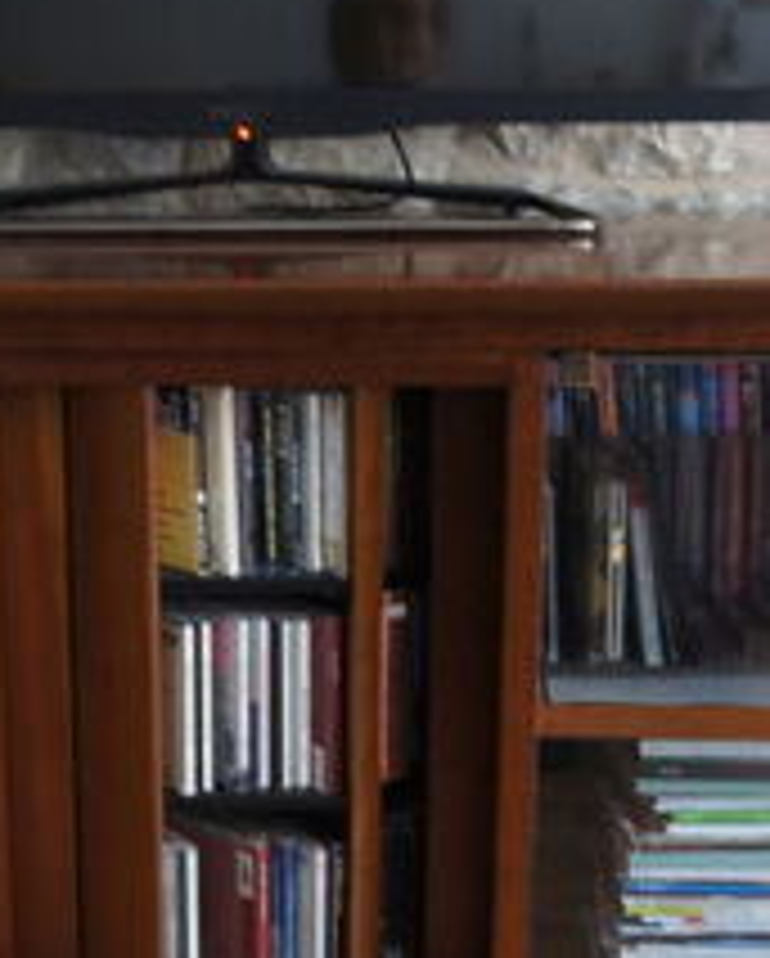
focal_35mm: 76
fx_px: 2160
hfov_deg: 20.1
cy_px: 686
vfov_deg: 24.8
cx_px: 198
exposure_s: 1/3
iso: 1600
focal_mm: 24
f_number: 4
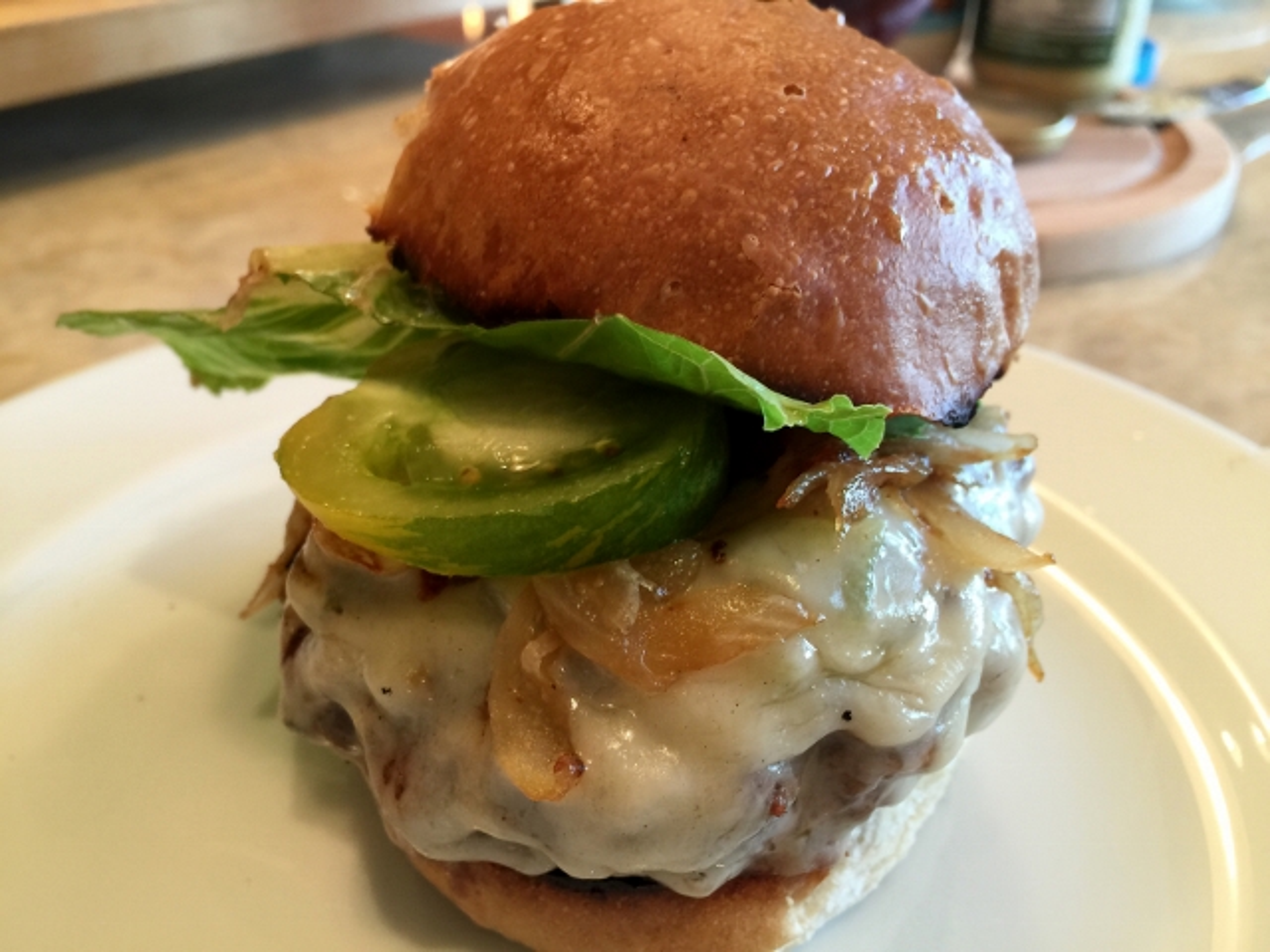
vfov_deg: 48.2
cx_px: 635
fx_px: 1064
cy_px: 476
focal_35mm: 29
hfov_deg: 61.7
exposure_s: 1/15
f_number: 2.2
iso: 32
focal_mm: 4.15
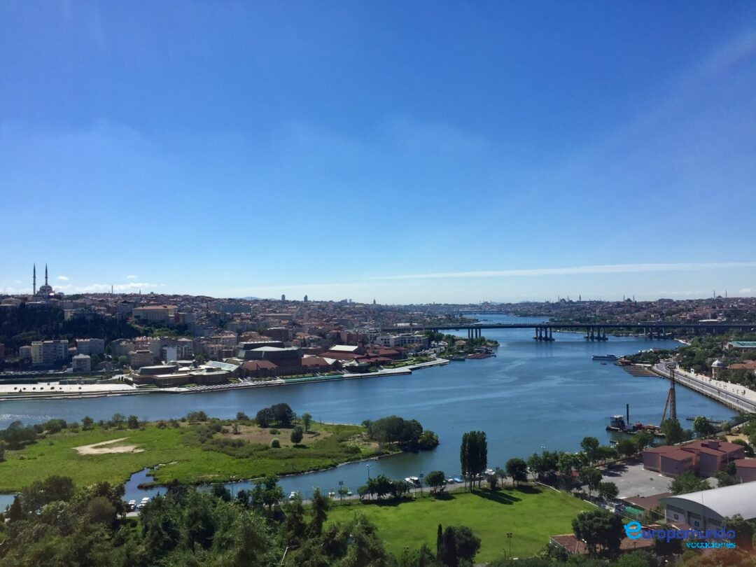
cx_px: 378
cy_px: 284
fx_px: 633
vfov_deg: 48.2
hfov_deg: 61.7
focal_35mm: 29
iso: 32
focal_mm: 4.15
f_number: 2.2
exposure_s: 1/3300
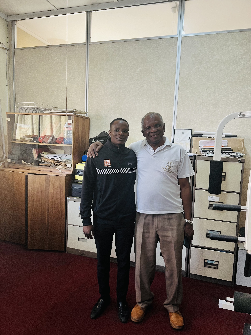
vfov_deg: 67.3
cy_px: 168
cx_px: 126
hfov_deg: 53.1
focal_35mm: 26
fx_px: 251
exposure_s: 1/50
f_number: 1.5
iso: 125
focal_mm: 5.7
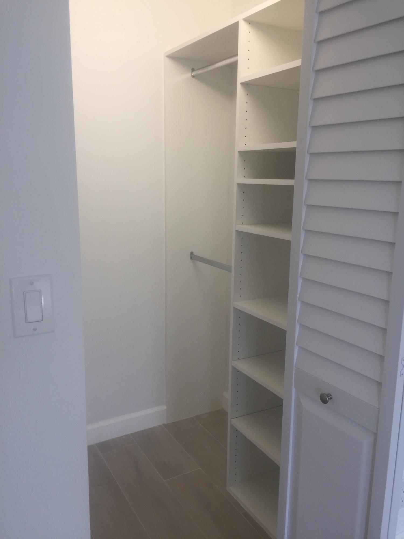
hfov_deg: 48.2
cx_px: 202
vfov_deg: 61.7
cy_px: 270
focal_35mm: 29
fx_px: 451
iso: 40
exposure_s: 1/60
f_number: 2.2
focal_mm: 4.15
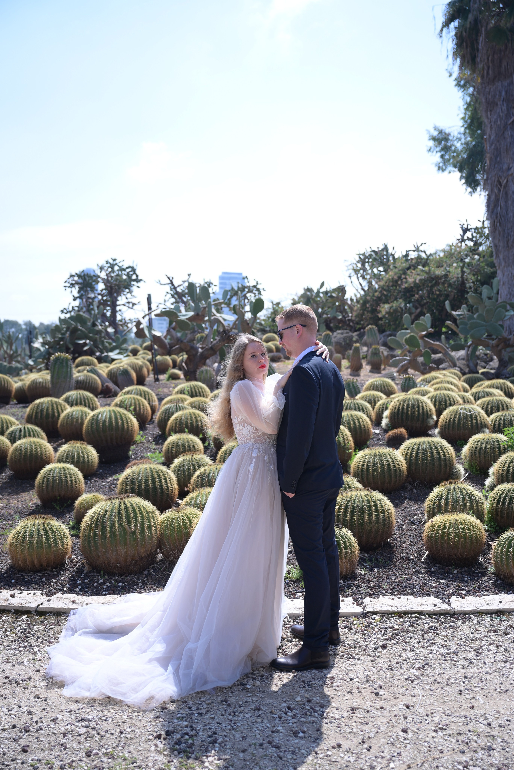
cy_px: 385
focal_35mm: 37
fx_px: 791
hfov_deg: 36.0
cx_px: 257
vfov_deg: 51.9
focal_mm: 37
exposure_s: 1/1000
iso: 100
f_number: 3.2
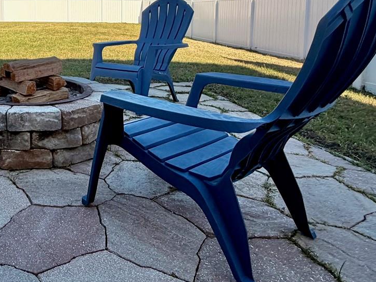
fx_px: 337
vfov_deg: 43.3
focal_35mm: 31
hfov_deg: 50.0
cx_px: 20
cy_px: 56
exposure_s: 1/770
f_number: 2.2
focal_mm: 2.22
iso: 40
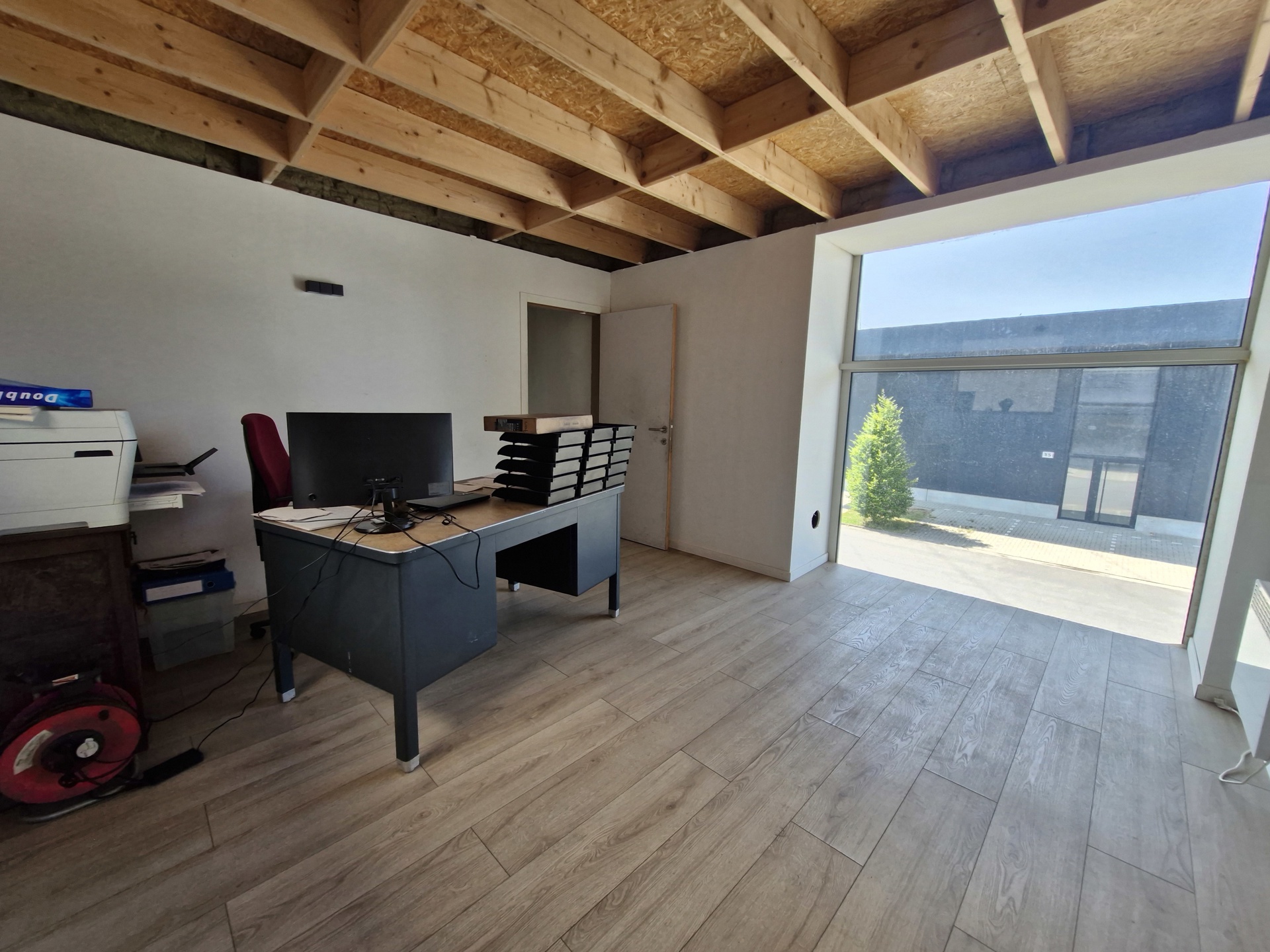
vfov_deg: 89.9
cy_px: 476
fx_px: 477
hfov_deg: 106.2
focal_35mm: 13
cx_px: 635
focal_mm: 1.74
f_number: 2.2
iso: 50
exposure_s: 1/100
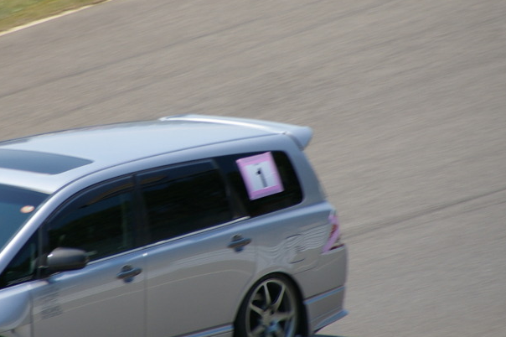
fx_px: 8934
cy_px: 142
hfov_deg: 3.2
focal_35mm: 636
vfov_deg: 2.2
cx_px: 197
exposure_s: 1/350
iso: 200
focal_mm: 250
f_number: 8
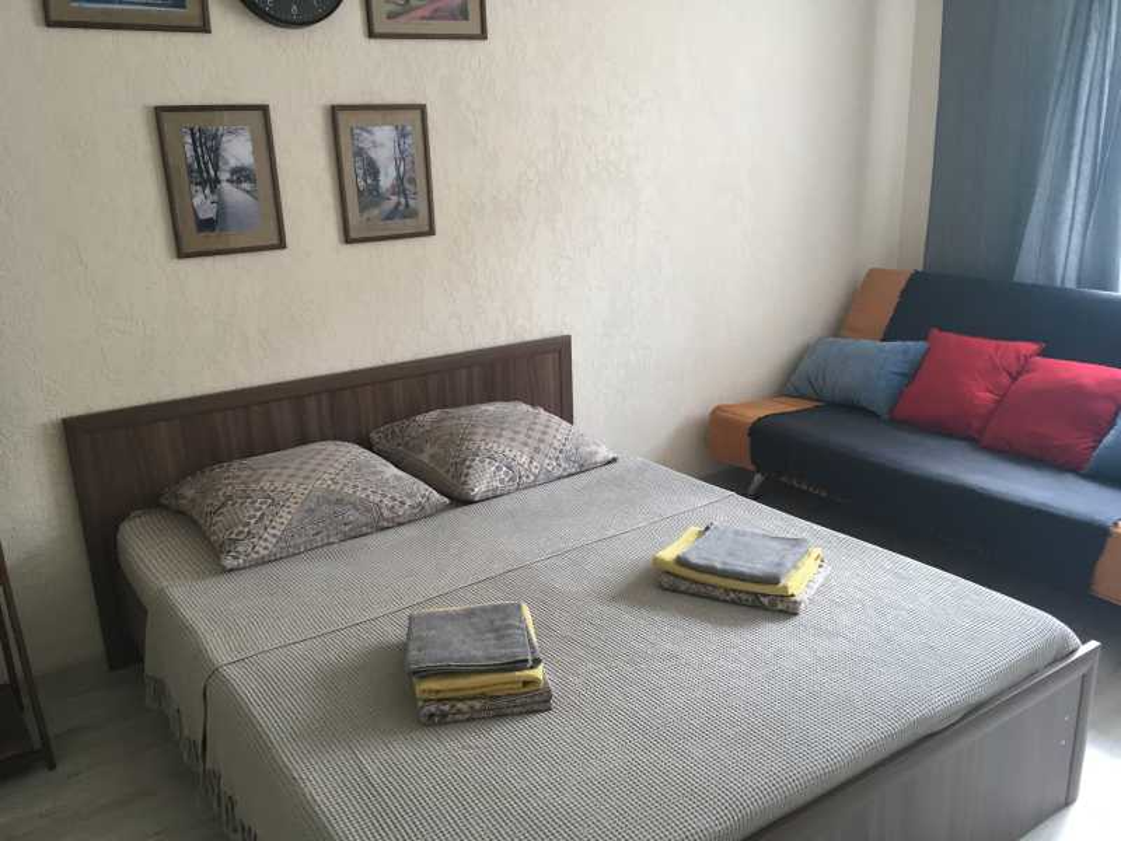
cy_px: 420
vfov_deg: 48.2
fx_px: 939
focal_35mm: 29
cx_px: 560
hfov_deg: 61.7
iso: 50
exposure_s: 1/33
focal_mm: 4.15
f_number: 2.2
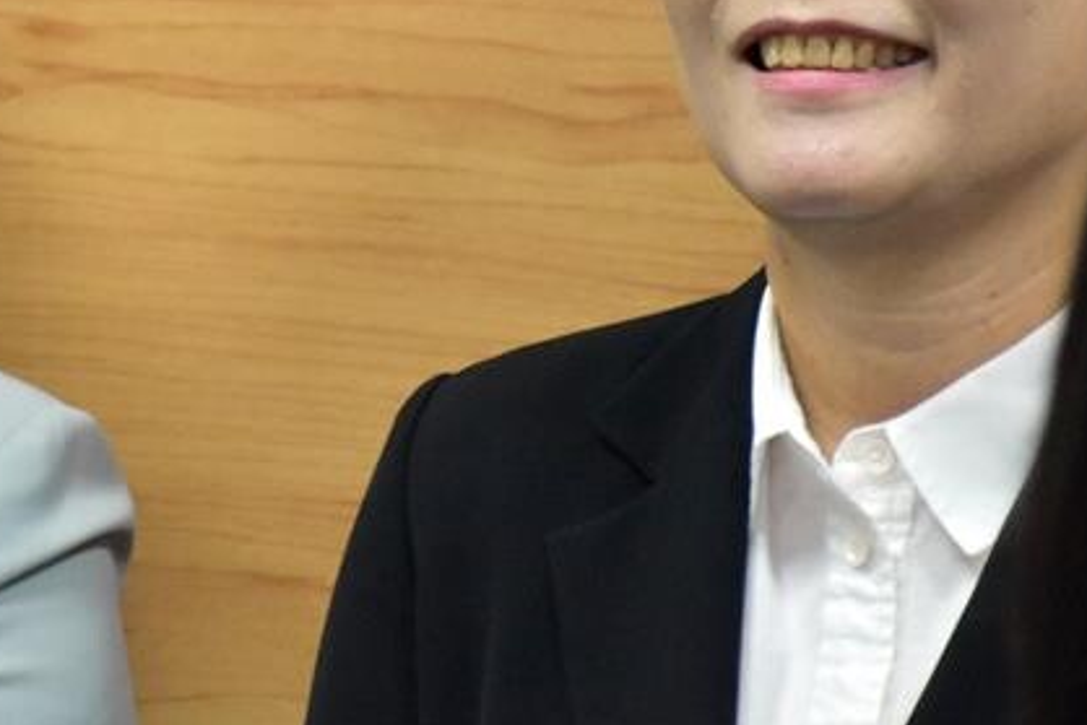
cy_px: -43
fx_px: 16642
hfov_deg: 3.7
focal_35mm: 551
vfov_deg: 2.5
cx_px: 127
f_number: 6
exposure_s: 1/200
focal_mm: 150
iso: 2000
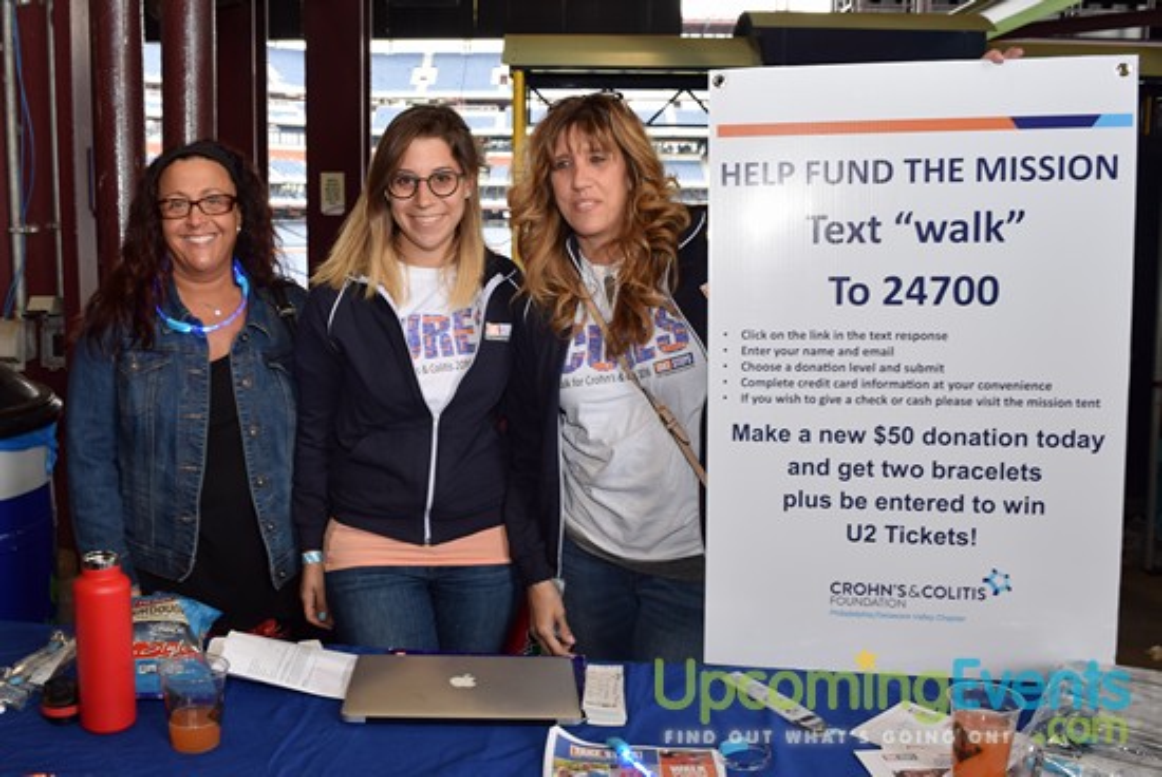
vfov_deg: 48.0
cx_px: 581
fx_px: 872
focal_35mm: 27
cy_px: 388
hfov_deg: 67.3
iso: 400
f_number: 5
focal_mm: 18
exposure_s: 1/80
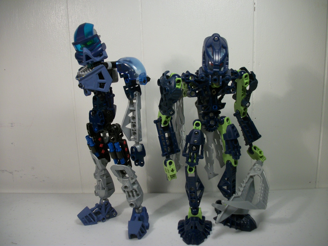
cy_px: 123
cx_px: 164
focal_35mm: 32
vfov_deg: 44.2
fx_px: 303
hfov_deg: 56.8
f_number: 2.9
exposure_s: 1/60
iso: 80
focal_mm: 5.7
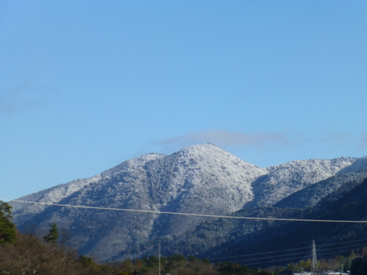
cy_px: 147
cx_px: 190
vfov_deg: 7.9
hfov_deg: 10.5
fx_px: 2004
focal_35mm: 189
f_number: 5.4
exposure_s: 1/640
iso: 100
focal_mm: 31.3
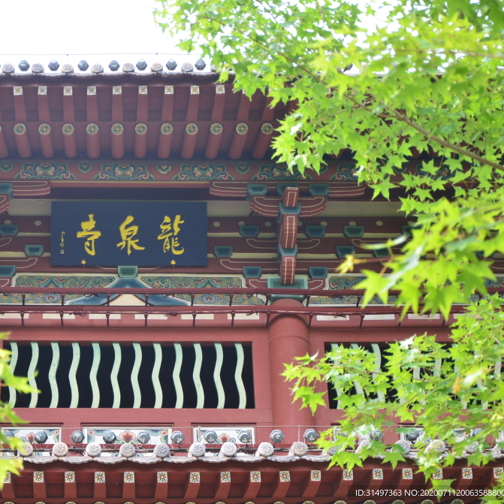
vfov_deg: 17.9
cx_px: 141
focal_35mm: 97
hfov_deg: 17.8
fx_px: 1598
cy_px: 253
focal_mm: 50
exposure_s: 1/160
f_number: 5
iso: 200
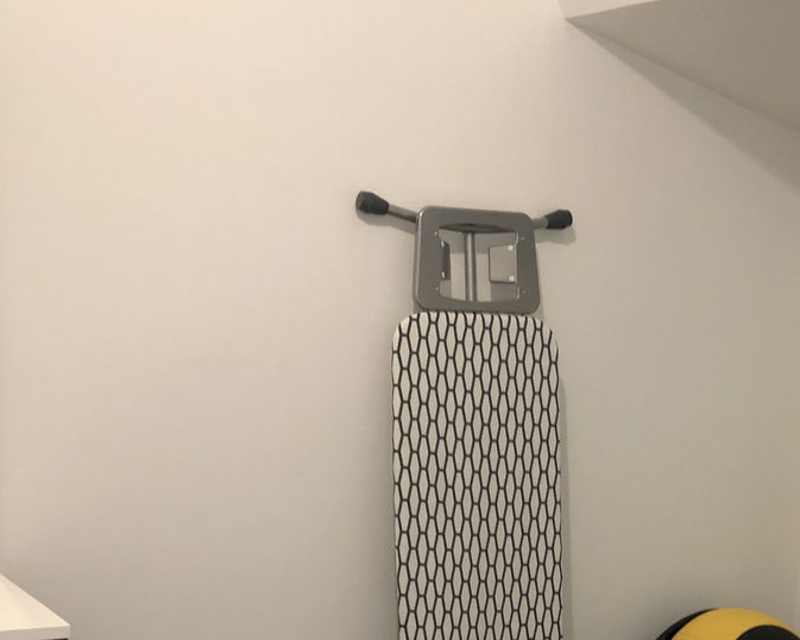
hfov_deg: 28.6
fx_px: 1539
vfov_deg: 22.4
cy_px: 678
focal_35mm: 65
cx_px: 616
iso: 50
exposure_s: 1/17
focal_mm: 3.99
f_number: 1.8
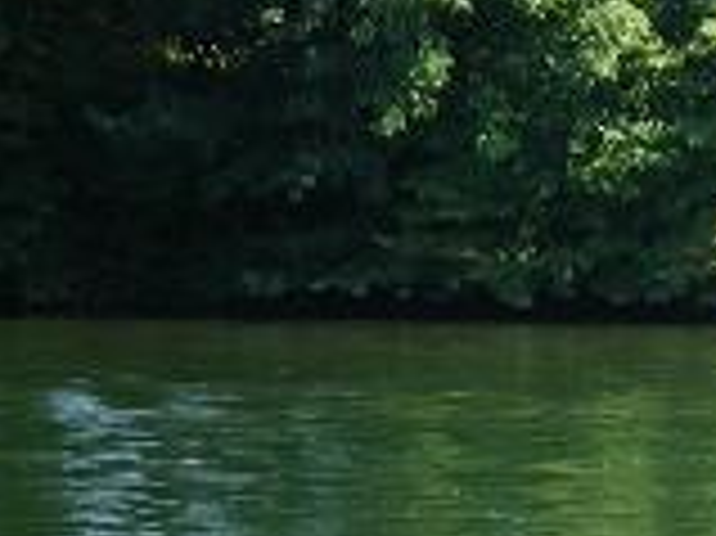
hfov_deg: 5.2
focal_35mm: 378
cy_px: 419
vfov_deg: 3.9
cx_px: 964
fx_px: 7813
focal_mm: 18.9
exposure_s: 1/100
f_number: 5.9
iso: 64
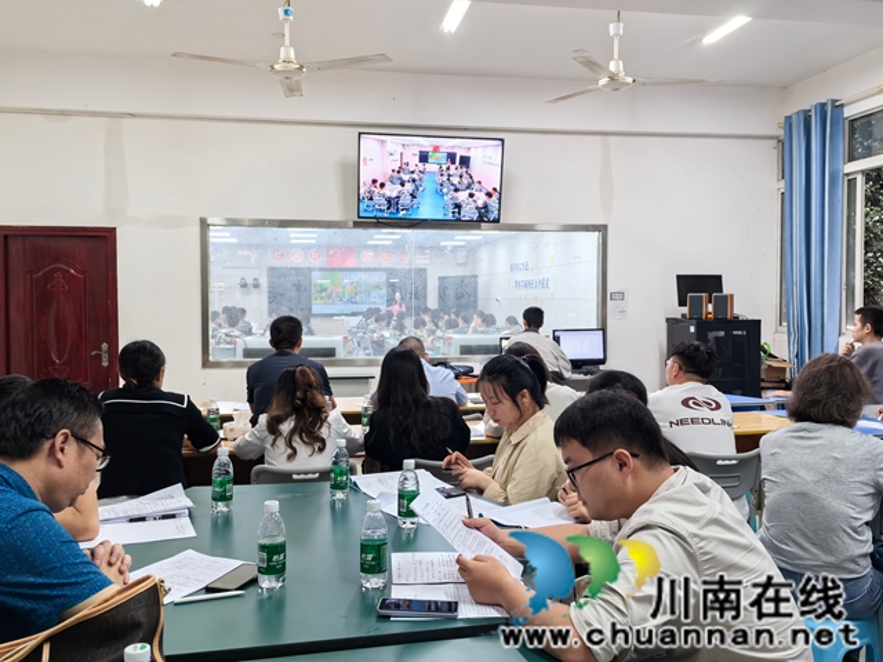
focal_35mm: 31
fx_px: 791
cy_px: 331
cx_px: 442
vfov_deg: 45.4
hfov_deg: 58.4
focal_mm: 5.75
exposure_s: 1/50
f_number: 2
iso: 250
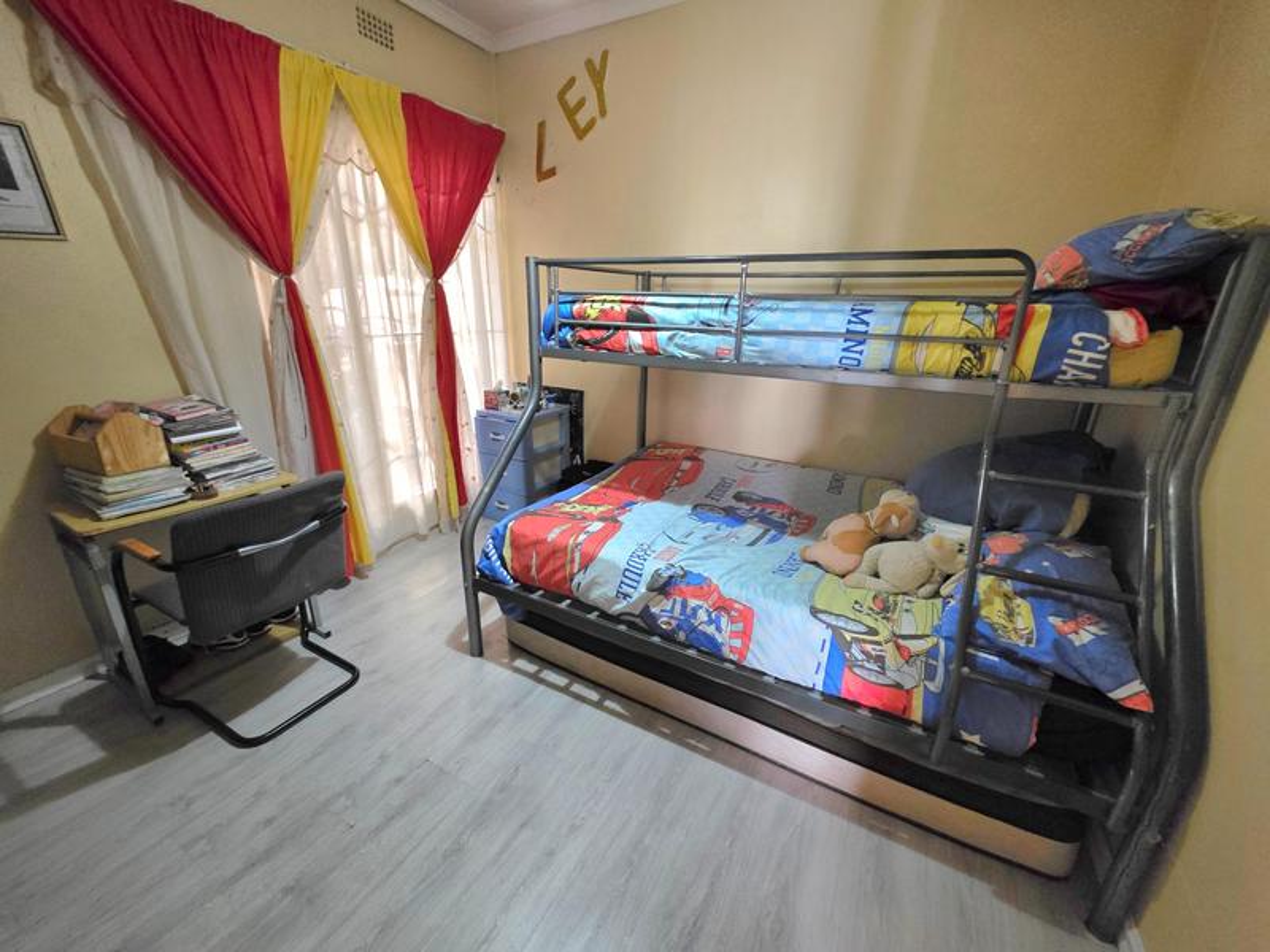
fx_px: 477
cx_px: 635
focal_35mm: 13
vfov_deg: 89.9
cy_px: 476
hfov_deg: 106.2
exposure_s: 1/50.3
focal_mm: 2.2
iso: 800
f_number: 1.9
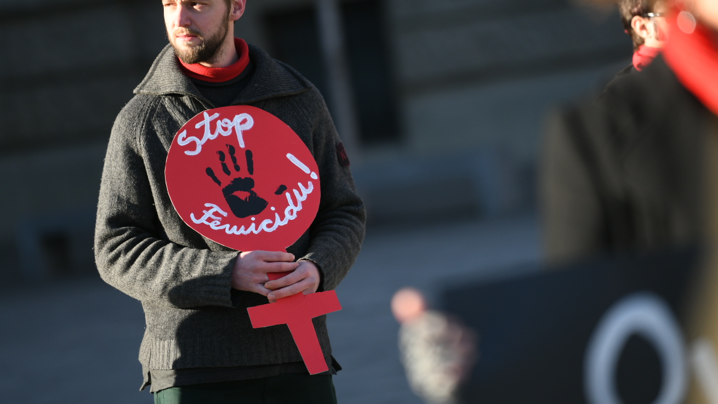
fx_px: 4931
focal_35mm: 259
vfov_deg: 4.7
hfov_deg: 8.3
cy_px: 155
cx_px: 404
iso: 500
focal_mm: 200
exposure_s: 1/2500
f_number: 2.8
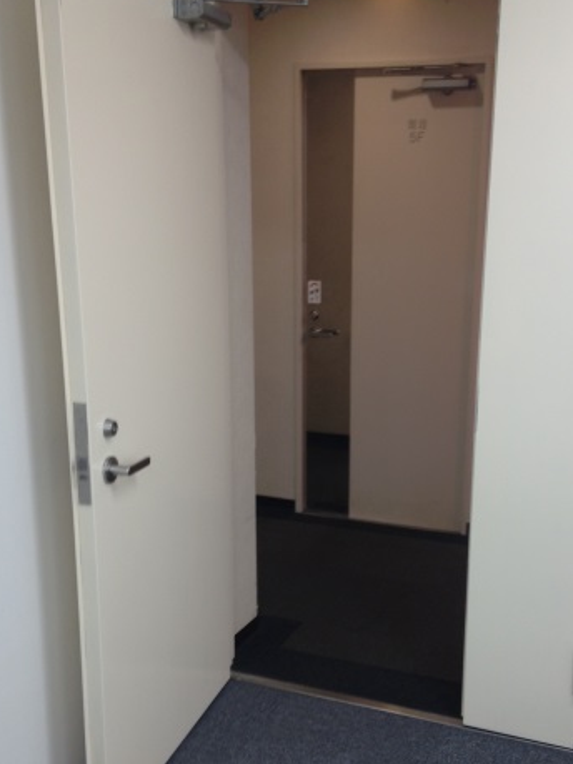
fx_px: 1016
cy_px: 458
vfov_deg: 41.1
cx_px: 335
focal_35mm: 46
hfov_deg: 31.4
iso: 50
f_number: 2.4
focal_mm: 4.12
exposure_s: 1/20
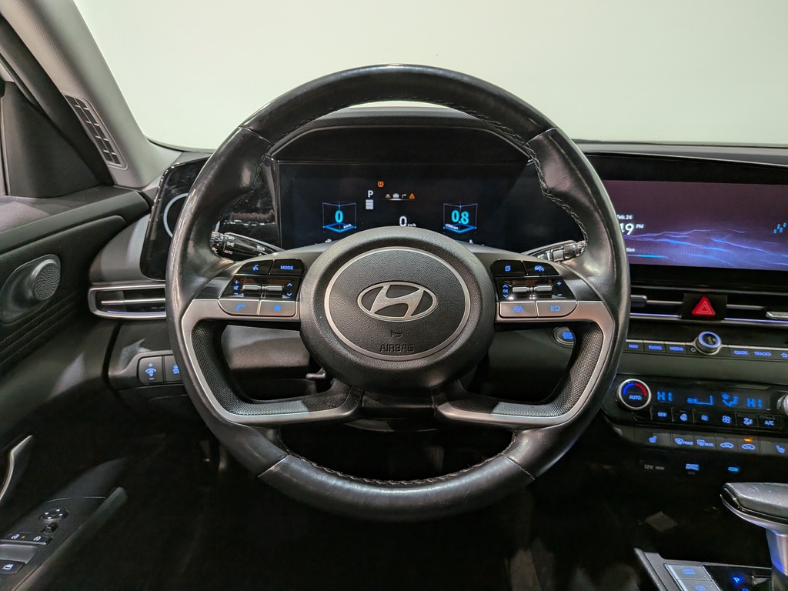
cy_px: 296
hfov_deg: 71.6
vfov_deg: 56.8
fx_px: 546
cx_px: 394
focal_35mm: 24
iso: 133
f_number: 1.7
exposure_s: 1/100
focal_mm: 4.53
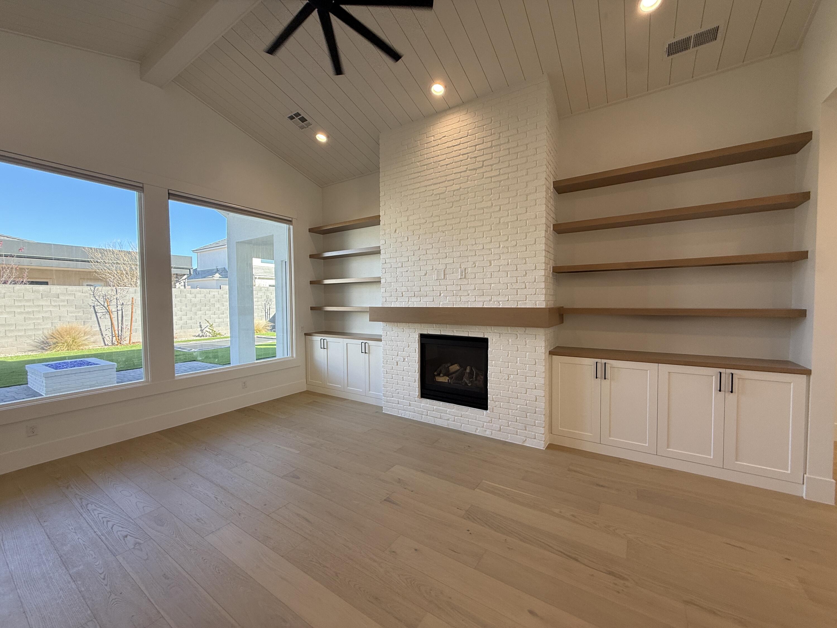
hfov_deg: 102.1
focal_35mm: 14
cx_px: 418
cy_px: 314
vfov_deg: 85.7
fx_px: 339
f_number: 2.2
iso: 64
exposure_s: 1/120
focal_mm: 2.22
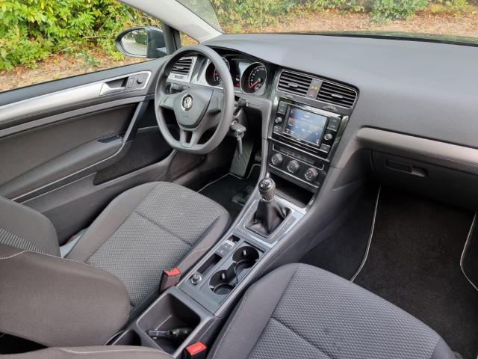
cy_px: 180
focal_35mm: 24
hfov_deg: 71.6
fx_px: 331
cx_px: 239
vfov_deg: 56.8
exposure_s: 1/100
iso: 200
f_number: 1.8
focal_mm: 6.7
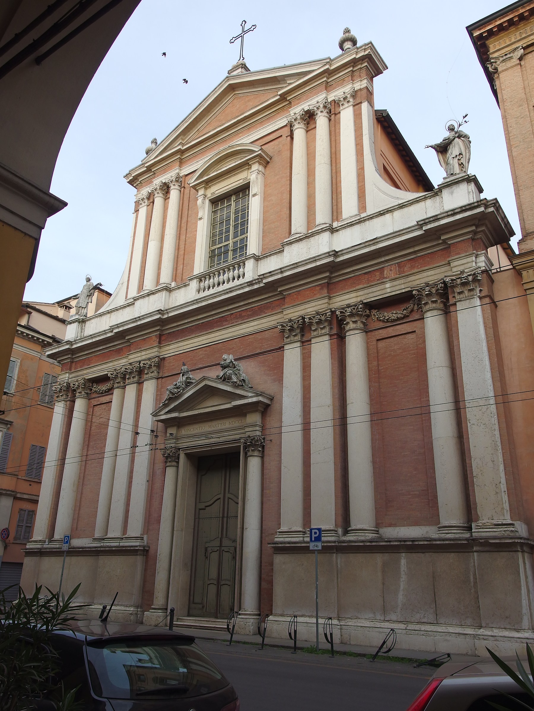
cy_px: 356
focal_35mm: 28
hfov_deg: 49.7
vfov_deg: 63.4
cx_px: 267
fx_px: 576
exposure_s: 1/320
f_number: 2.8
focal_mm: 6
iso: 100
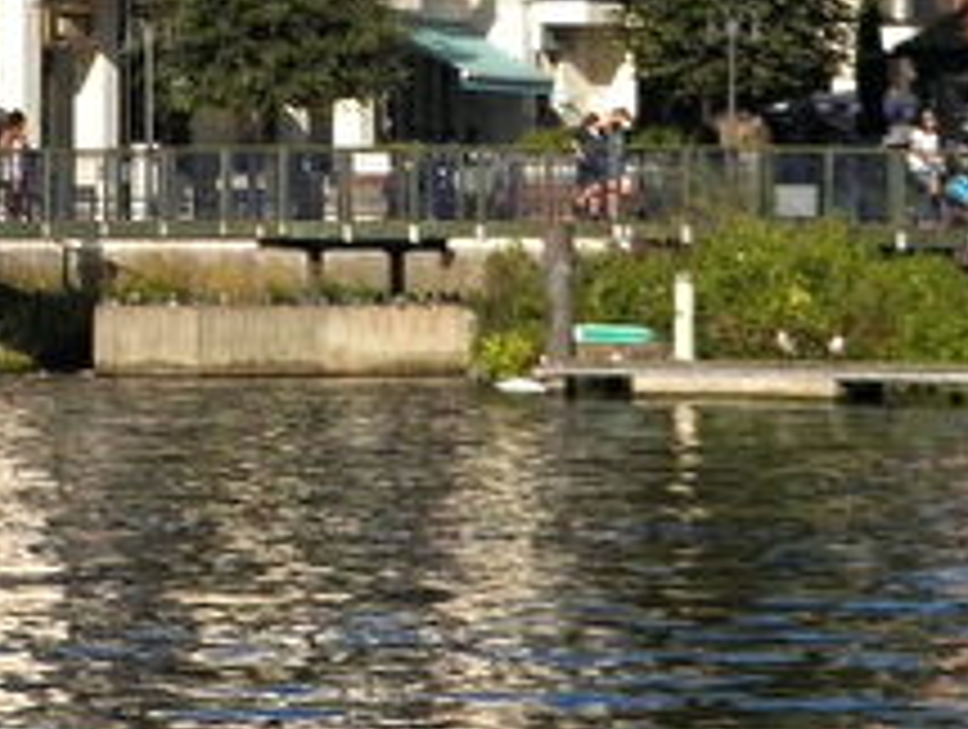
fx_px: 6190
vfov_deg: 6.7
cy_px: -304
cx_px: 117
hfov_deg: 8.9
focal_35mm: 221
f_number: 8.6
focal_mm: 12.2
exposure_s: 1/250
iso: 160
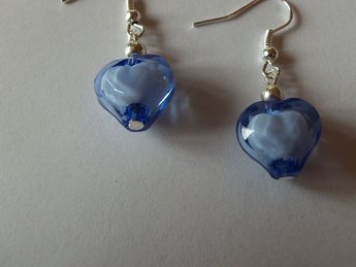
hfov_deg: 44.7
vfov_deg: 33.8
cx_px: 201
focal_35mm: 42
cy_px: 76
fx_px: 432
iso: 80
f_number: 3.4
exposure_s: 1/50
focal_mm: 5.2
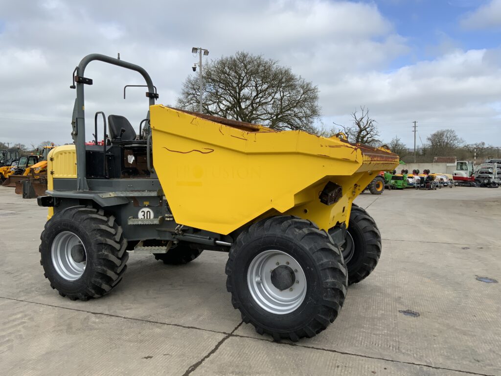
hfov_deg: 61.7
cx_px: 250
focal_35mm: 29
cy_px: 188
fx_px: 420
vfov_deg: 48.2
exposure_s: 1/1534
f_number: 1.8
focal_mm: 3
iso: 16
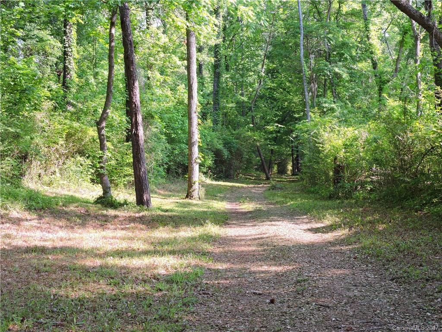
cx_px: 221
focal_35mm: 55
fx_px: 702
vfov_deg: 26.6
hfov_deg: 34.9
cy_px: 166
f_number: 4
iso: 100
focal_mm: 9.9
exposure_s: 1/80
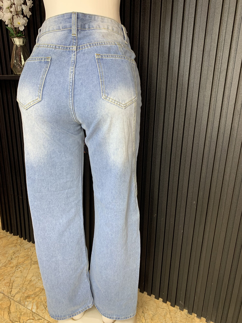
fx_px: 242
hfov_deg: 53.1
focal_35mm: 26
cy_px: 162
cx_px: 121
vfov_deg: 67.3
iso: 100
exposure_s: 1/48
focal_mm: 4.25
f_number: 1.8
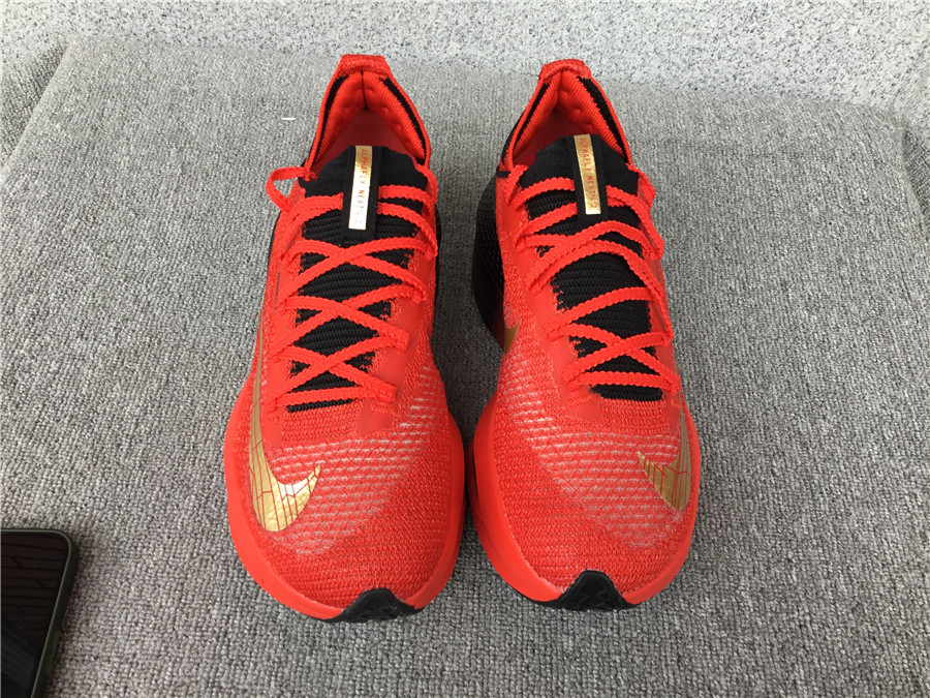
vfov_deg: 45.4
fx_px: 833
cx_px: 465
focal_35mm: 31
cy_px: 349
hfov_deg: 58.4
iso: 32
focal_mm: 3.3
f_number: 2.4
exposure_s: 1/50
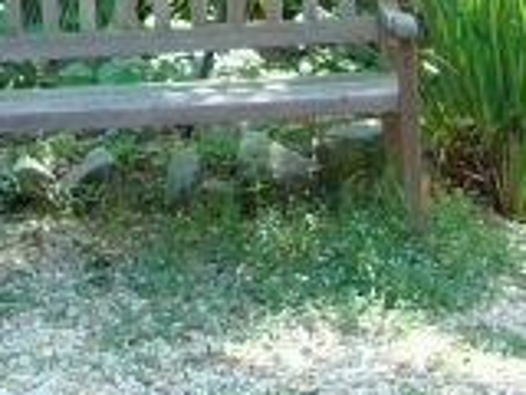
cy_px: -201
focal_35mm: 180
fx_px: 2735
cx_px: -69
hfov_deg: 10.8
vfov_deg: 8.1
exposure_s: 1/100
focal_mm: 6
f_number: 2.8
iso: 200
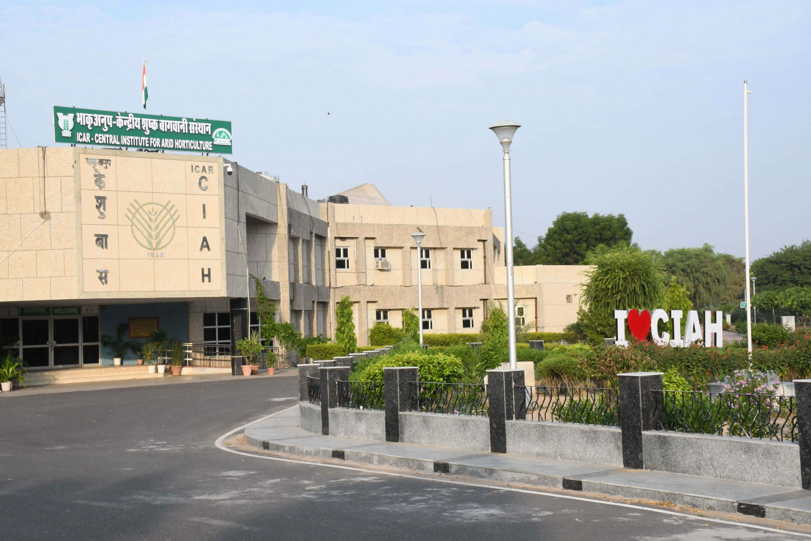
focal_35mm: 57
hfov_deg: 35.1
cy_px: 270
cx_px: 406
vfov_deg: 23.8
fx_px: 1284
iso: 2000
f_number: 25
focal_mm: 38
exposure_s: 1/200
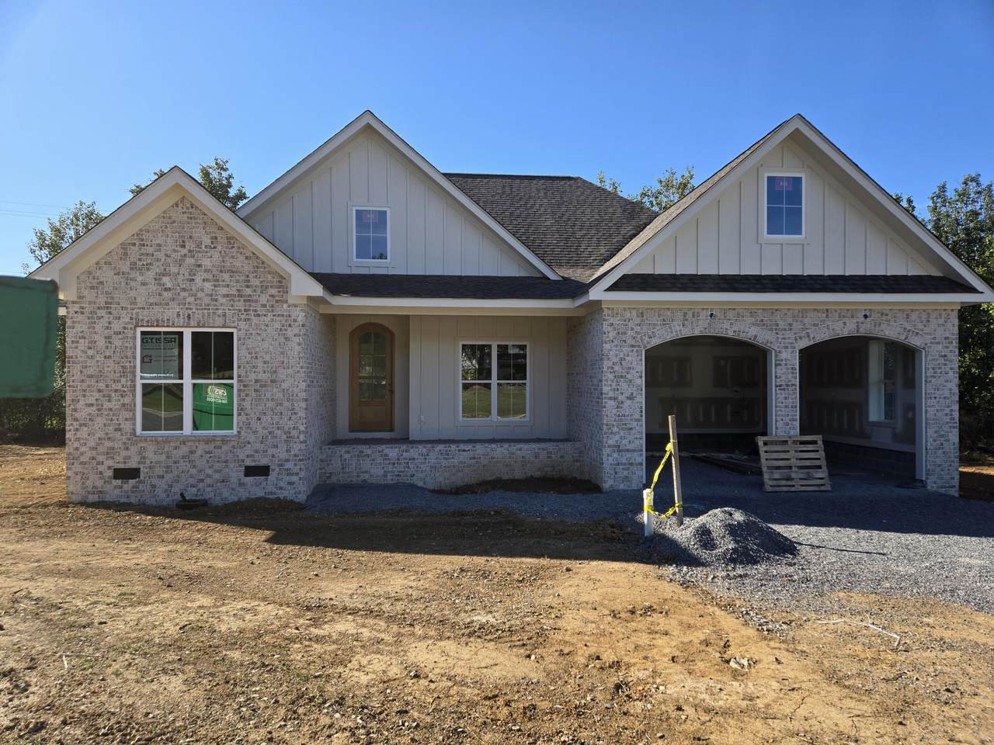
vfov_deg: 58.9
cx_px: 497
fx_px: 660
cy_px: 372
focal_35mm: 23
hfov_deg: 73.9
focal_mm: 5.4
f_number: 1.8
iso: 25
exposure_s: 1/1192
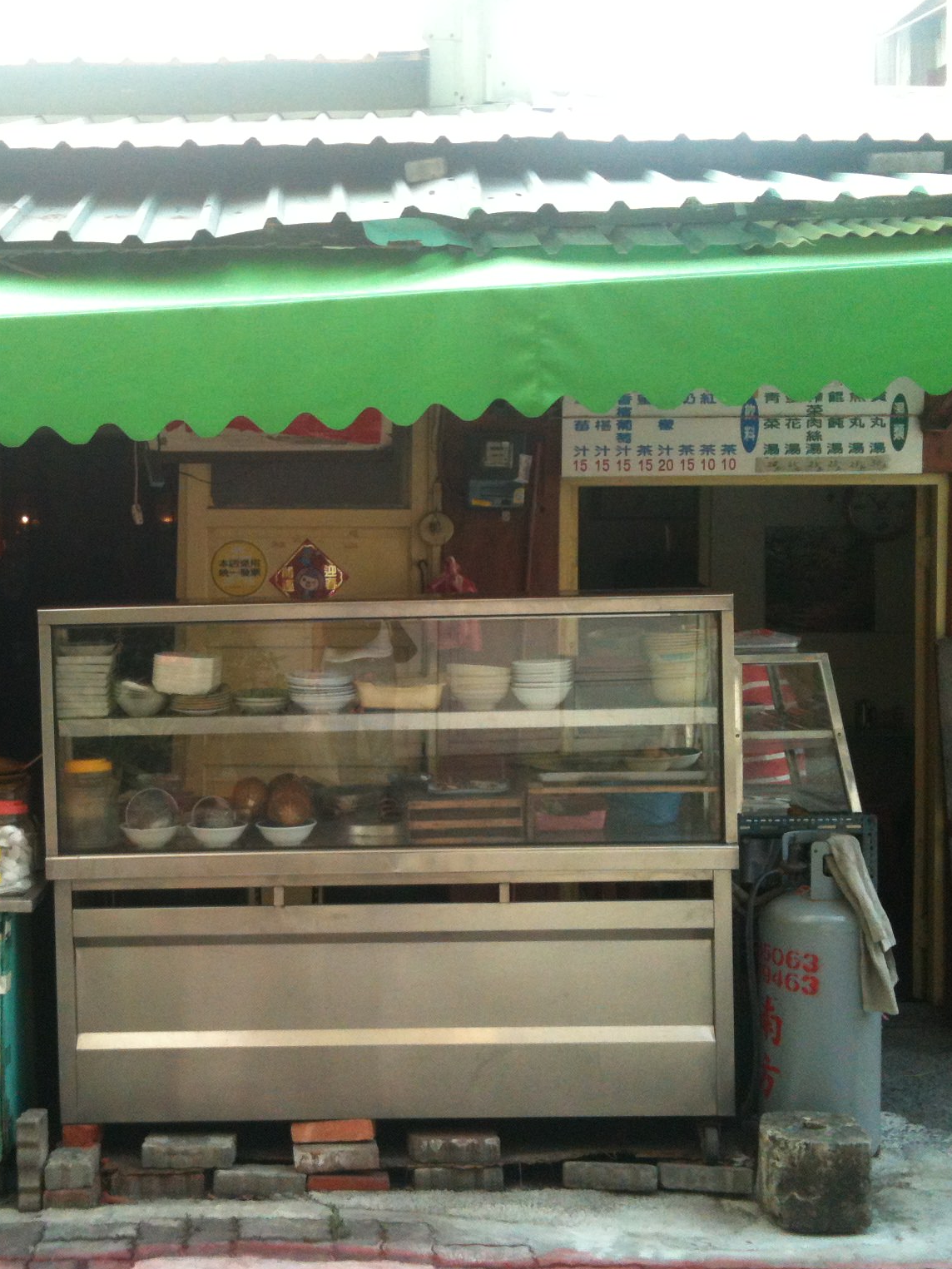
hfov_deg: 30.7
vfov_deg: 40.4
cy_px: 636
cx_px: 330
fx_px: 1723
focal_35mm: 47
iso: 125
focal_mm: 3.85
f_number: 2.8
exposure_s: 1/120
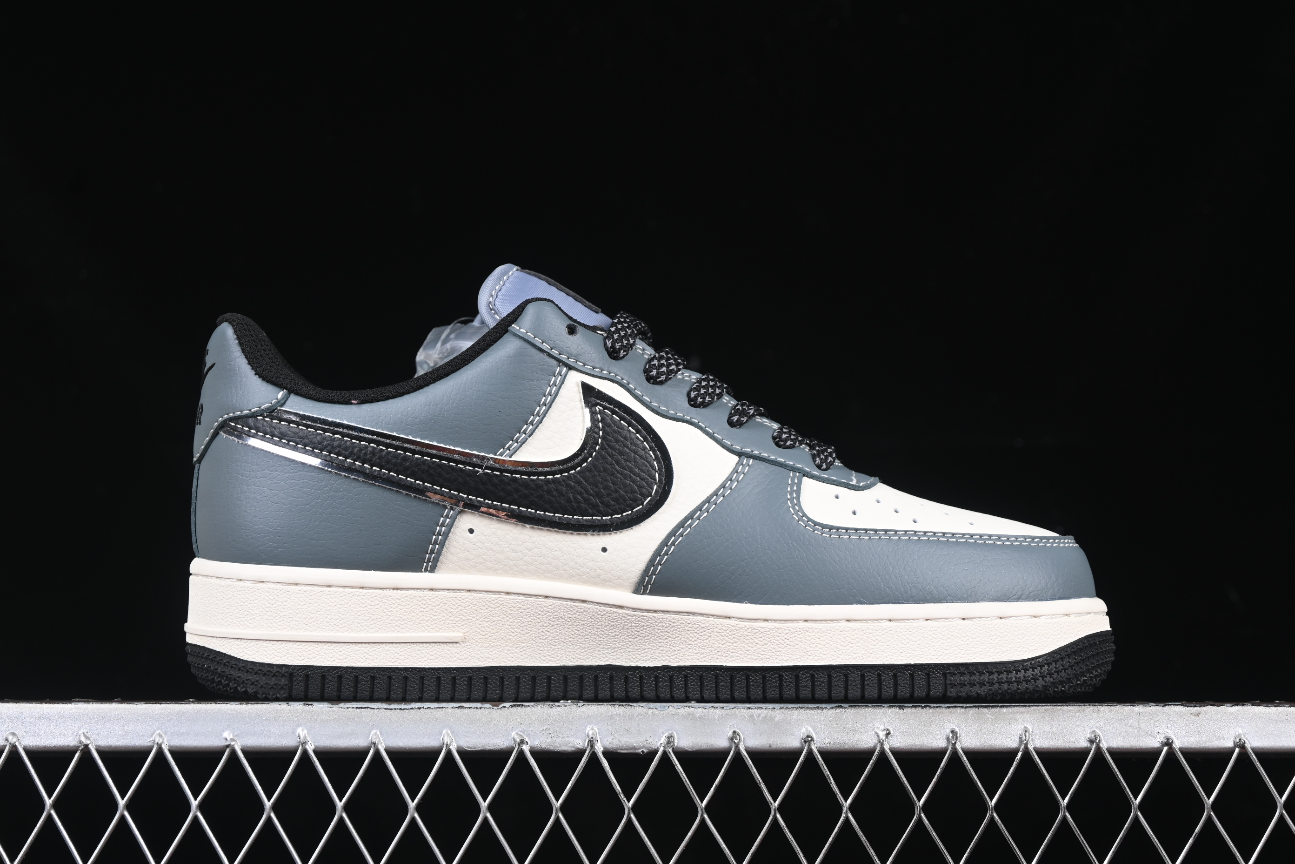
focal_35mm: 75
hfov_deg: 27.0
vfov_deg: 18.2
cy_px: 432
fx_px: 2698
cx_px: 648
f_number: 7.1
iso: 160
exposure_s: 1/80
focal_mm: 50
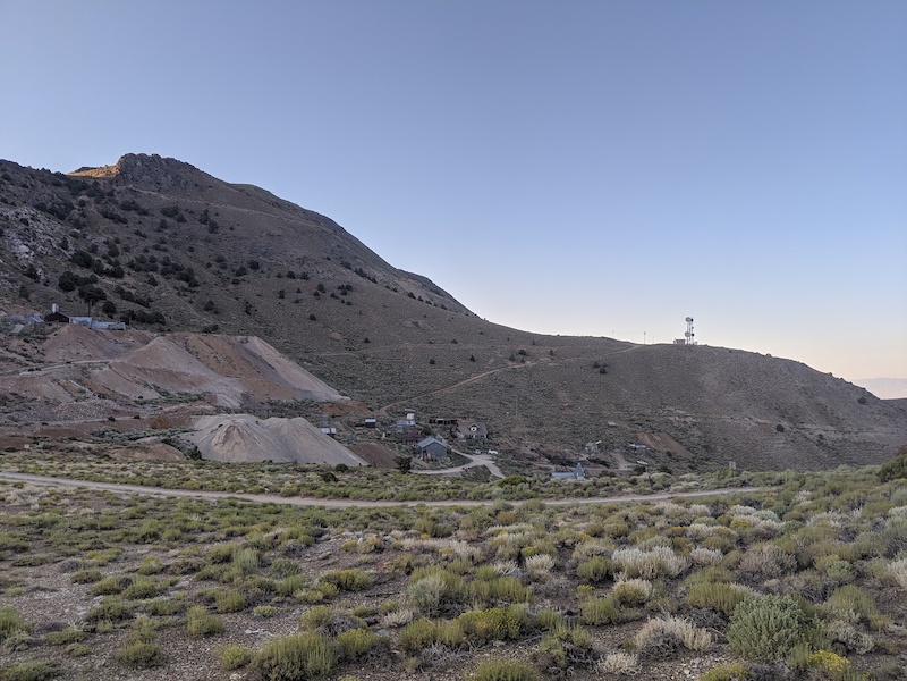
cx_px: 454
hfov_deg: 65.3
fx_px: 707
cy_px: 340
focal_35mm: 27
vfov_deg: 51.4
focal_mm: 4.44
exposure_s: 1/711
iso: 59
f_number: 1.8
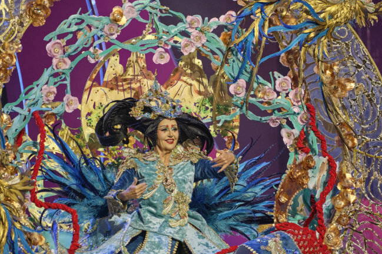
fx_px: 2747
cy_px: 131
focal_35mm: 259
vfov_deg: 5.3
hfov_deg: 8.0
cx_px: 193
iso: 1250
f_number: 2.8
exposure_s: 1/250
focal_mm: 140
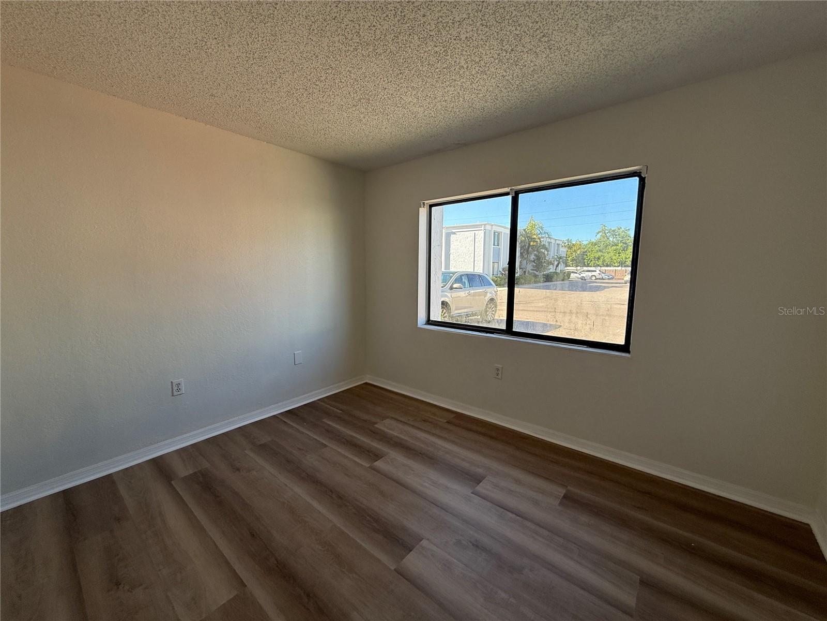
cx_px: 414
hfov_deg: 102.1
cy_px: 310
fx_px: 334
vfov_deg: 85.7
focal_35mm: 14
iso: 64
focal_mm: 2.22
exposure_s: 1/303
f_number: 2.2
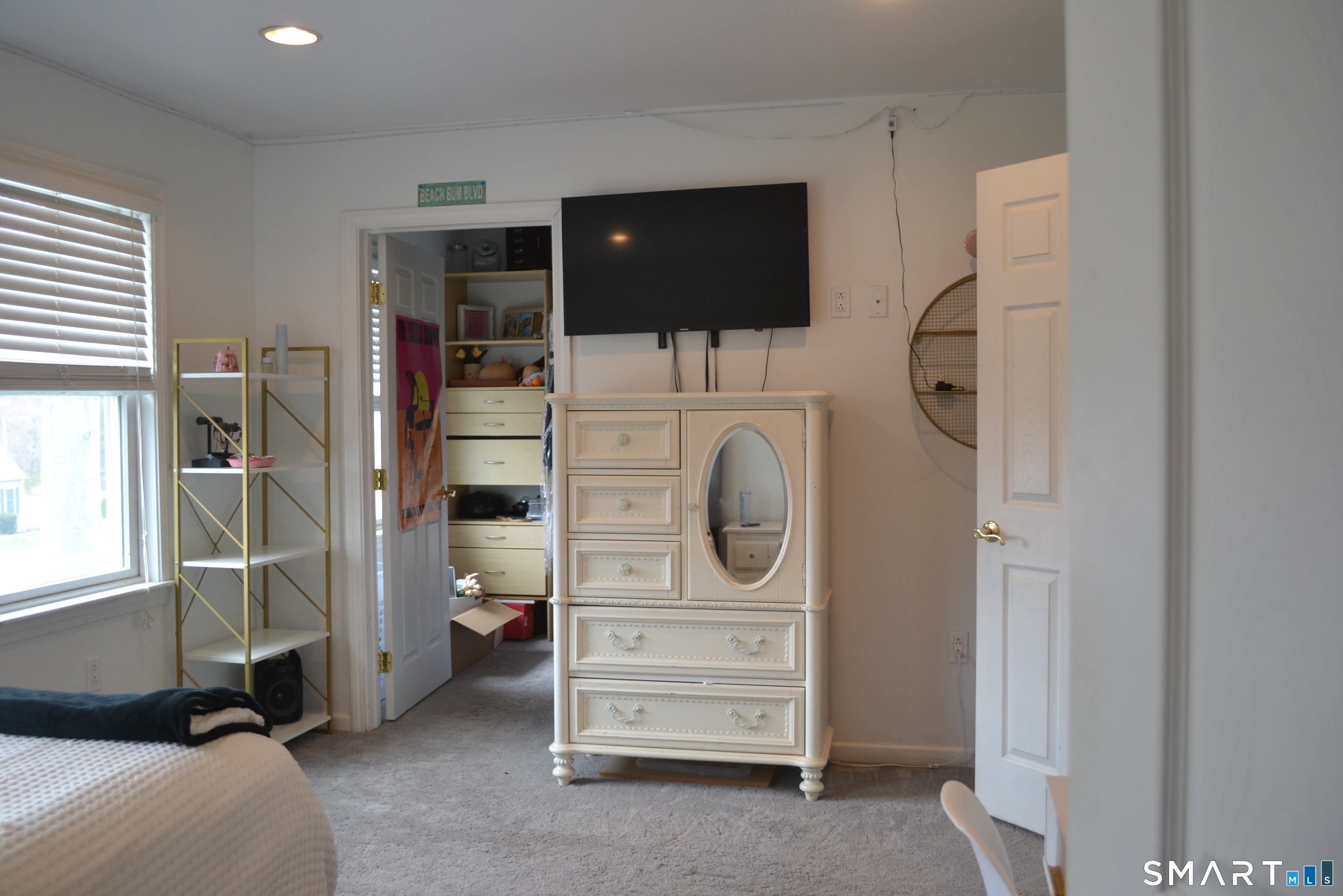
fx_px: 1119
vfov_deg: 43.6
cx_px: 672
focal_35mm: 30
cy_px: 448
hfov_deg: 61.9
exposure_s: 1/60
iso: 400
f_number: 4
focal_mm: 20
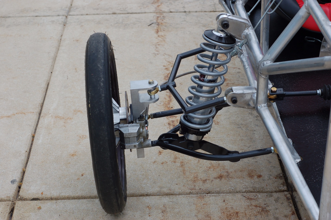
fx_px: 689
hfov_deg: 27.0
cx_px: 166
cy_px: 110
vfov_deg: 18.2
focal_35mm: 75
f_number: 10
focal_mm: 50
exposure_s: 1/320
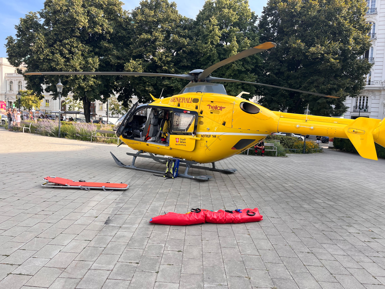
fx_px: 289
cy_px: 144
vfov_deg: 53.1
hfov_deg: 67.3
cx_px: 192
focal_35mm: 26
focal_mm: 5.1
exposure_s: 1/935
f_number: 1.6
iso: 50
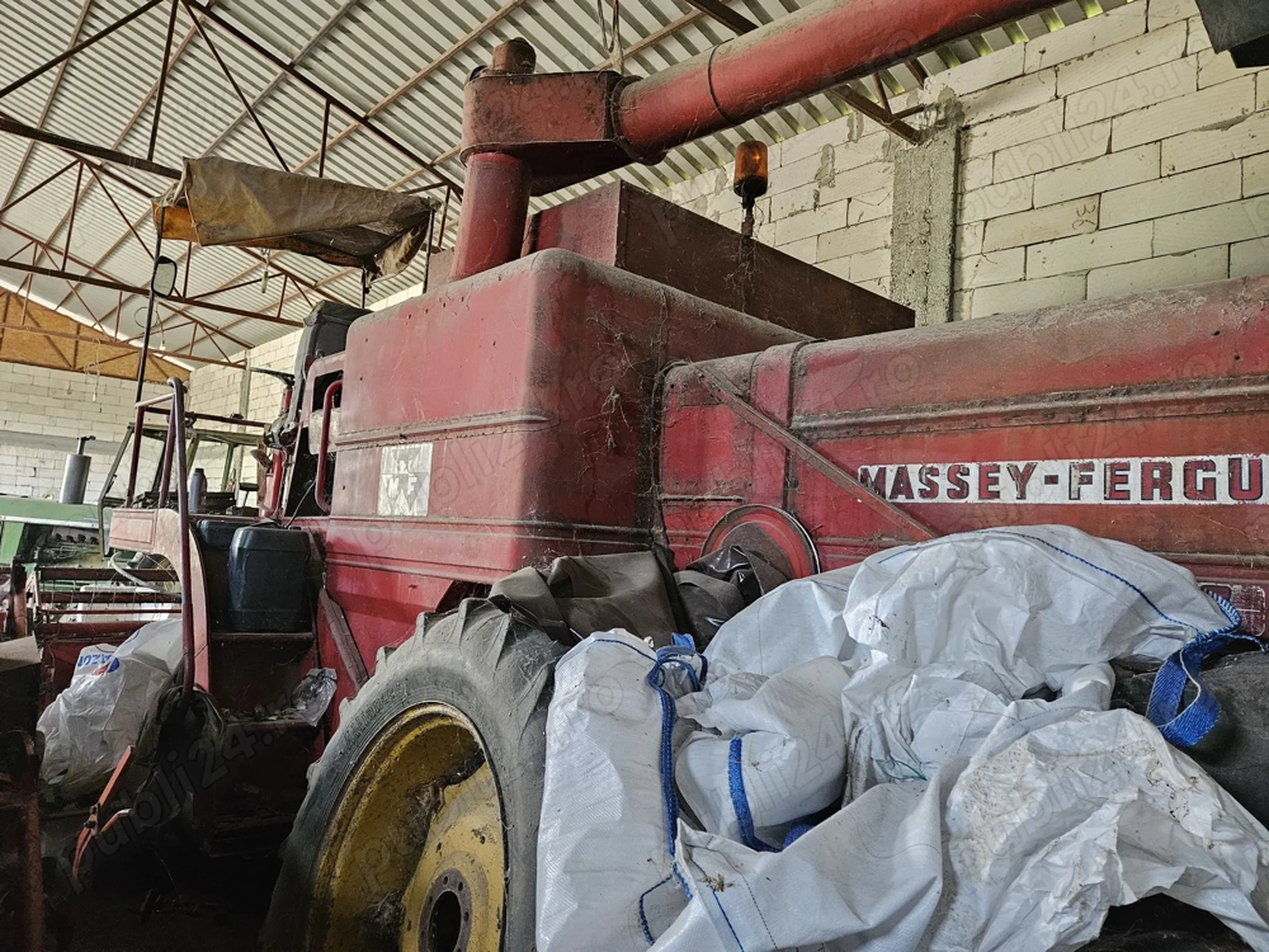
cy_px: 476
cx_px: 634
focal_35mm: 23
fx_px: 843
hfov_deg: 73.9
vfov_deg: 58.9
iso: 800
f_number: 1.8
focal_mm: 5.4
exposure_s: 1/100
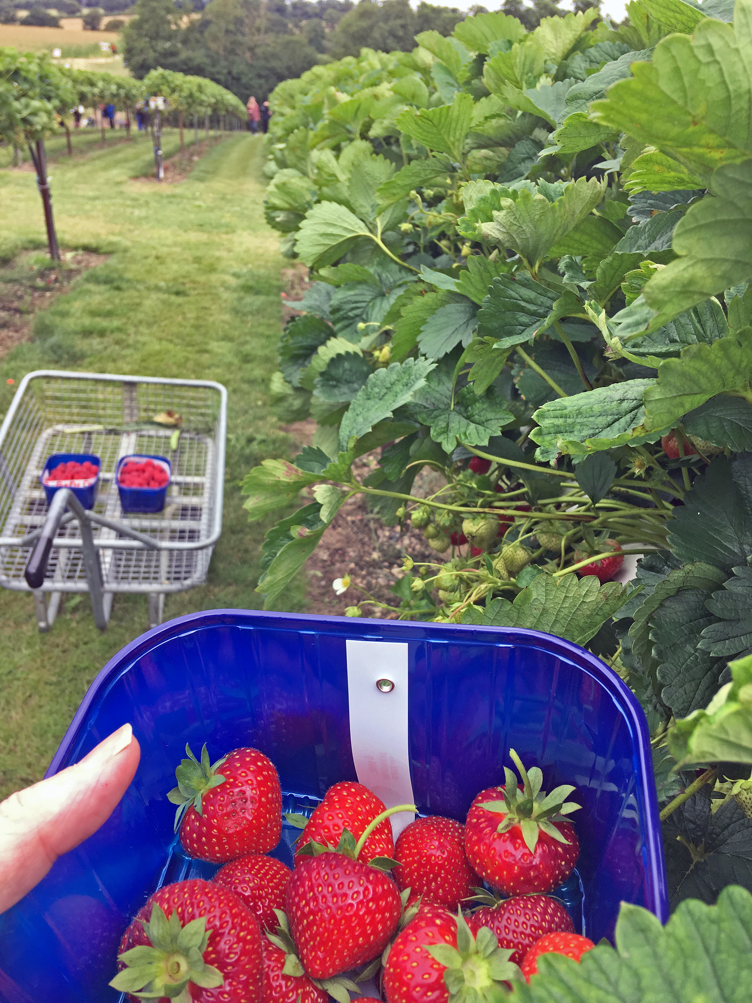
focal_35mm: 29
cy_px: 502
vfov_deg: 61.7
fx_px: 840
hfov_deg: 48.2
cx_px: 376
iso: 25
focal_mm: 4.15
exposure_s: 1/326
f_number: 2.2
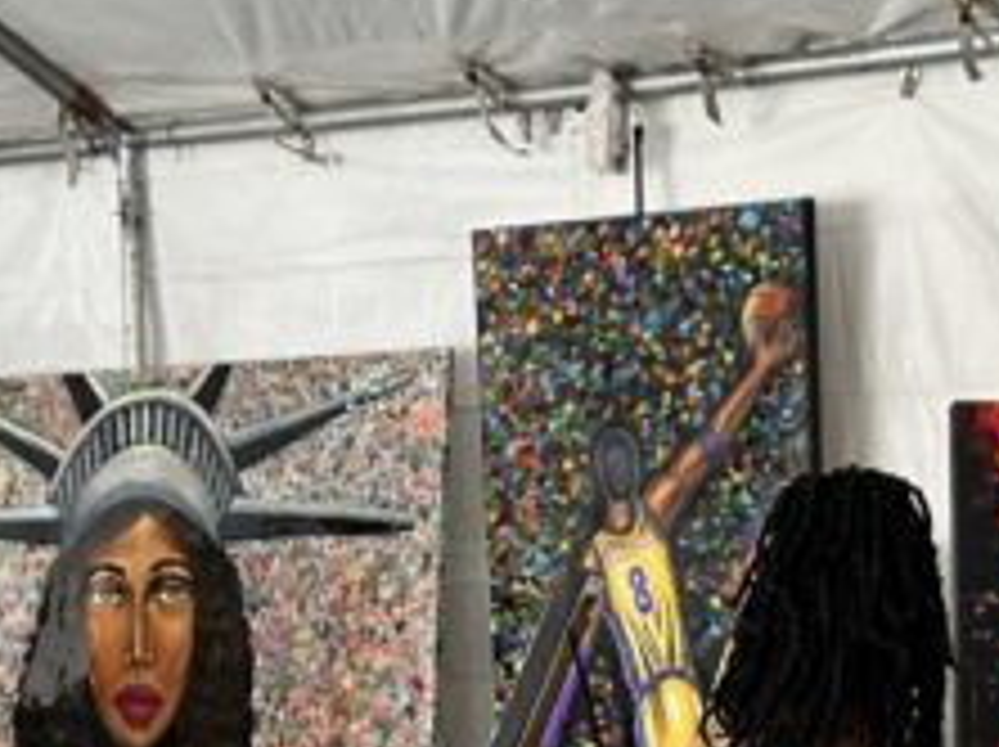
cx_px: 680
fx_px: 3056
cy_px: 970
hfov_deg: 18.5
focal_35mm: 106
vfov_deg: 13.4
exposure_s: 1/120
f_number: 1.78
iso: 125
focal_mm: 6.86
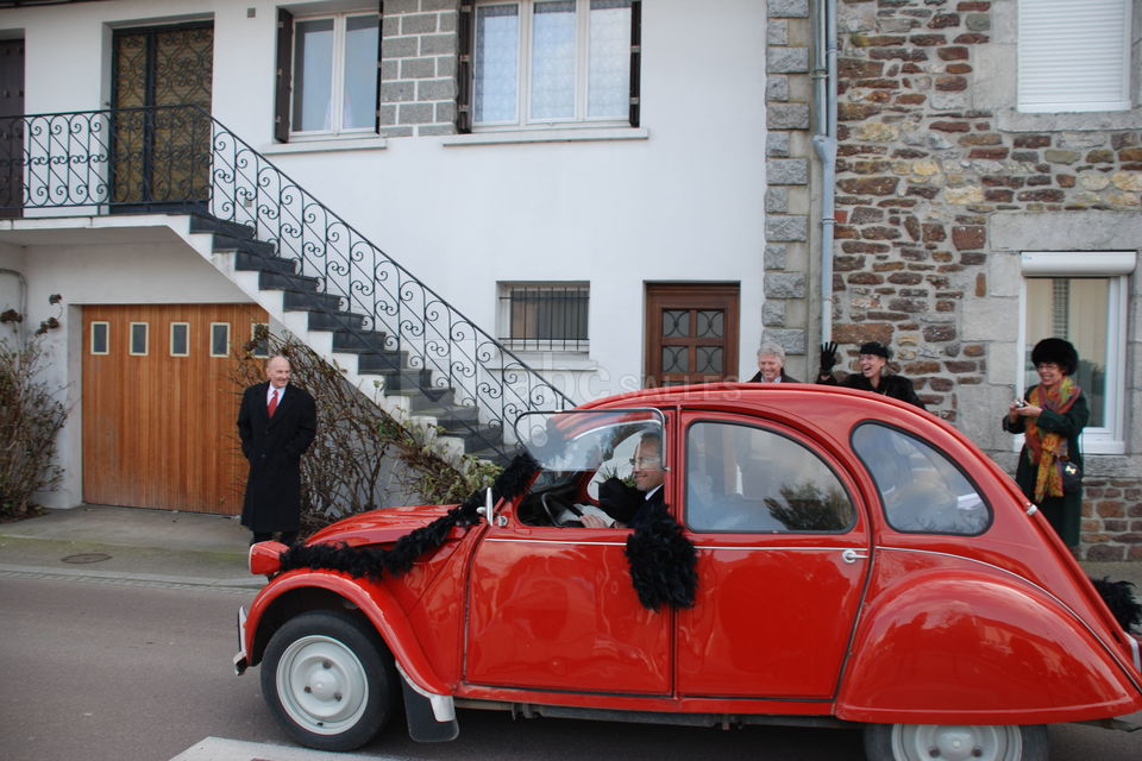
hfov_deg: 61.9
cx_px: 571
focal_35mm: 30
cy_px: 380
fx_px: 952
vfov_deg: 43.6
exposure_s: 1/250
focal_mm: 20
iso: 200
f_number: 3.8
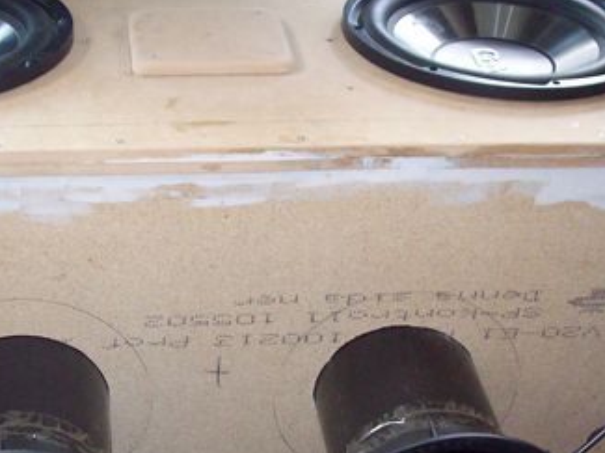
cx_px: 192
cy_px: 291
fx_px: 1240
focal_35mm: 71
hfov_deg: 27.2
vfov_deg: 20.6
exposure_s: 1/64
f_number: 2.7
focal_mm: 6
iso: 200
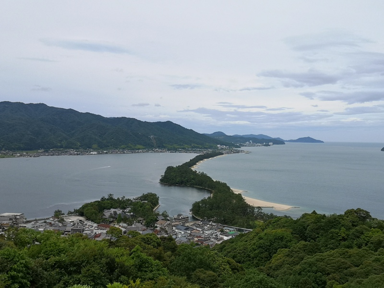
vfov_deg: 40.7
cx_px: 192
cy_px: 144
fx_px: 388
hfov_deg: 52.6
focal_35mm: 35
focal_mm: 3.95
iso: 50
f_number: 1.8
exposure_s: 1/3125
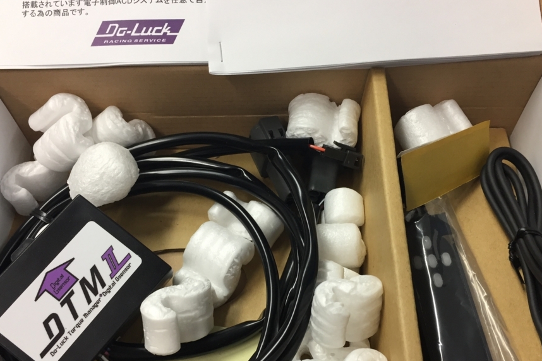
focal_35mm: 36
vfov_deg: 36.7
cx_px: 275
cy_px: 218
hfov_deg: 53.1
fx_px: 542
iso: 32
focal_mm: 4.15
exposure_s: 1/30
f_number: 2.2
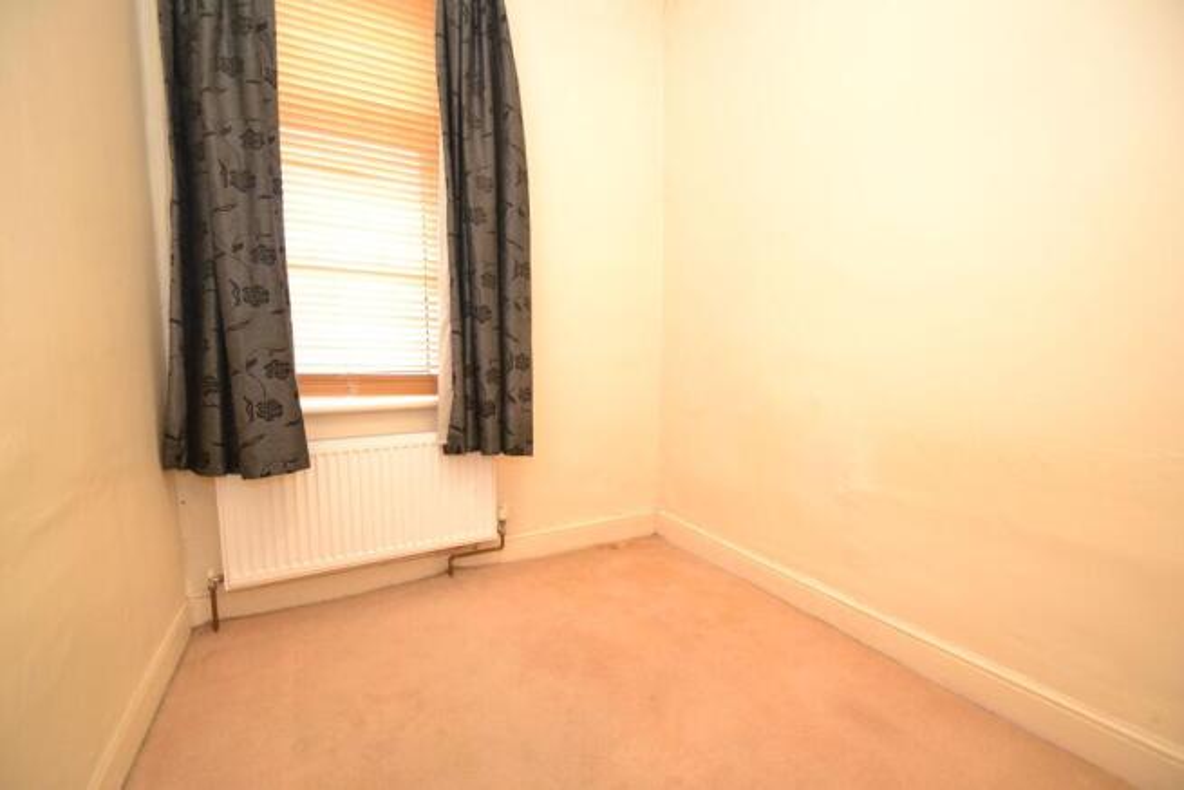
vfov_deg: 77.4
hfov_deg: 100.4
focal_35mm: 15
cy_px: 395
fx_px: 493
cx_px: 592
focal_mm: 10
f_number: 3.5
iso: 2800
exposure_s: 1/60
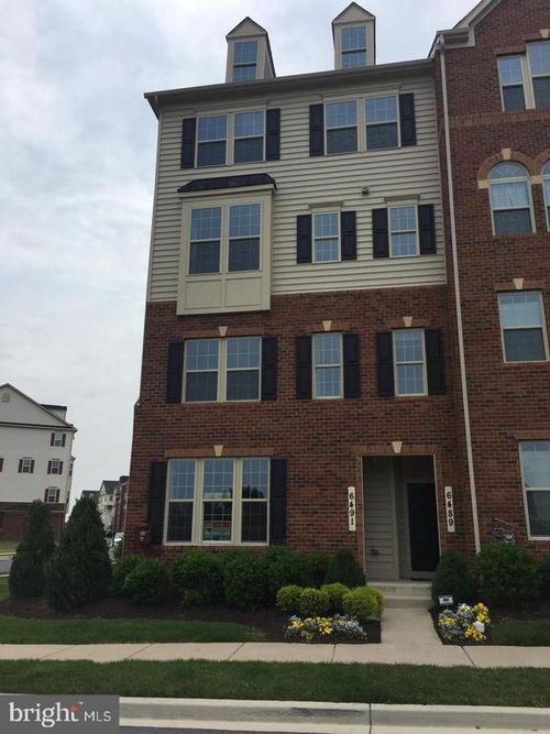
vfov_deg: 61.7
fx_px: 615
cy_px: 367
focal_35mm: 29
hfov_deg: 48.2
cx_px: 275
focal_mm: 4.15
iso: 32
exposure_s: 1/2825
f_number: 2.2
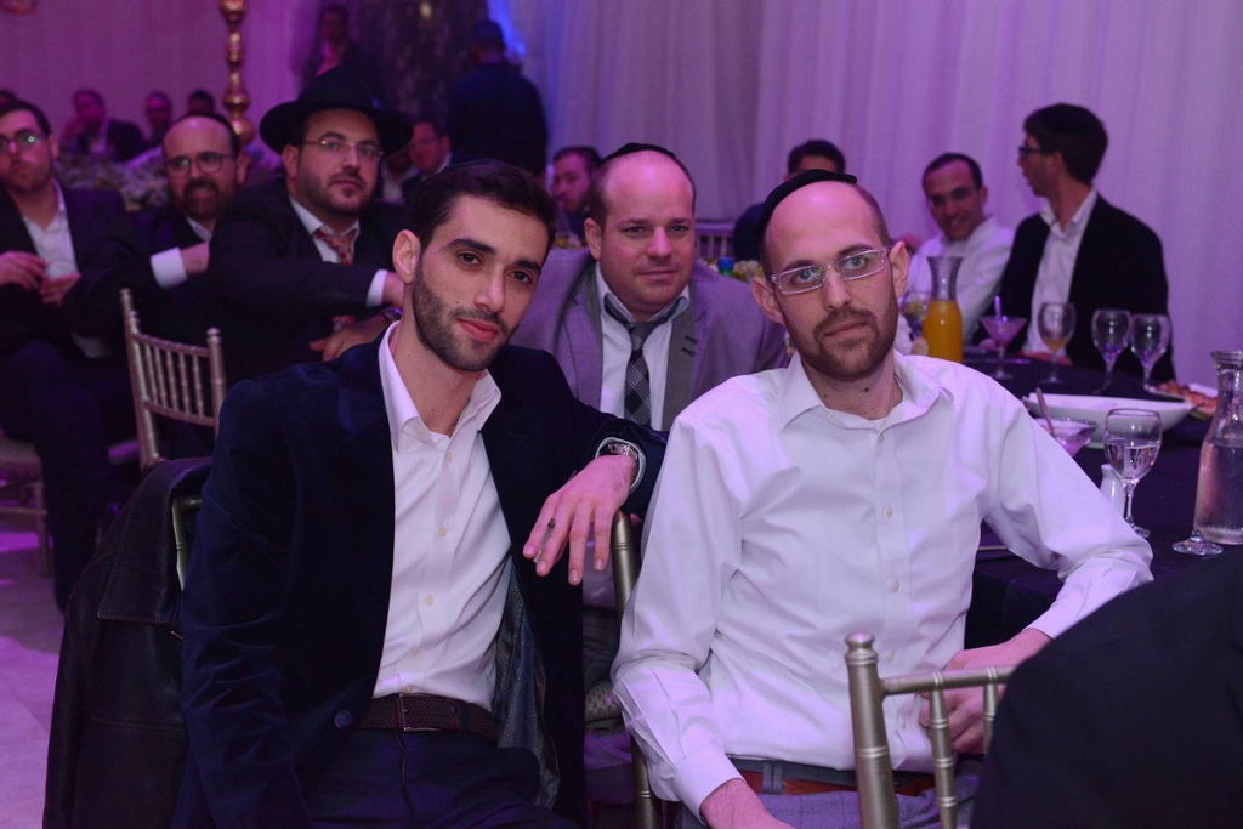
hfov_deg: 32.4
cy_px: 414
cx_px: 622
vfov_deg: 21.9
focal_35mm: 62
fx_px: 2141
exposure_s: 1/100
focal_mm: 62
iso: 3200
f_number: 5.6
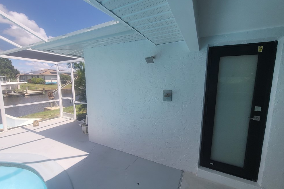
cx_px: 143
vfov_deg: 81.2
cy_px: 97
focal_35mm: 14
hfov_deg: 104.3
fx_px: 110
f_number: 2.2
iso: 64
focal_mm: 2.2
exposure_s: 1/1120
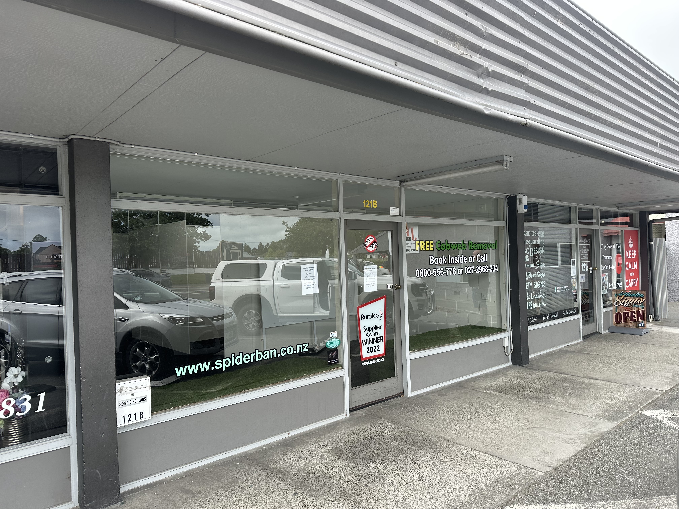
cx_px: 340
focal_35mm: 24
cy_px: 254
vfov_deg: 56.8
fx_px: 471
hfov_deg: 71.6
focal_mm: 6.86
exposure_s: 1/962
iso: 80
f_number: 1.78
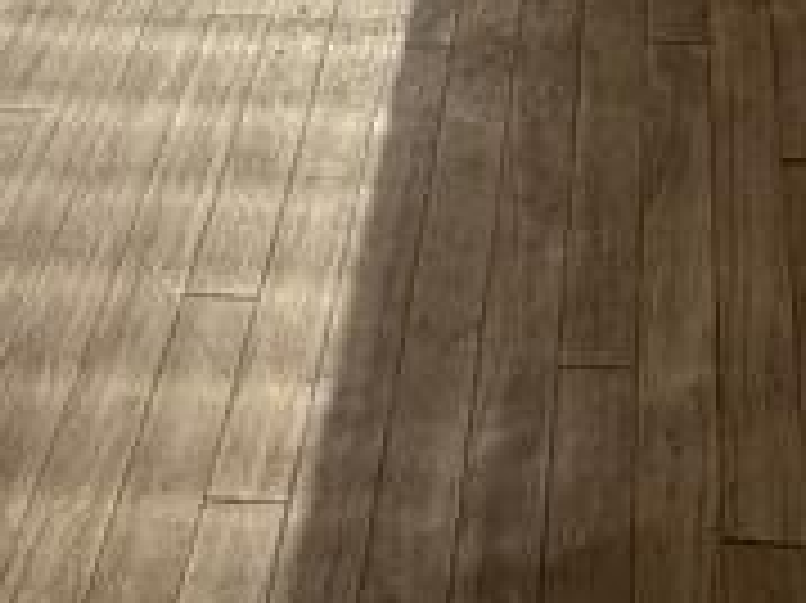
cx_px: 630
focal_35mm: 80
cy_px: -1102
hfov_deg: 24.1
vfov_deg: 11.9
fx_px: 1861
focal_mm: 2.22
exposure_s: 1/207
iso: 64
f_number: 2.2
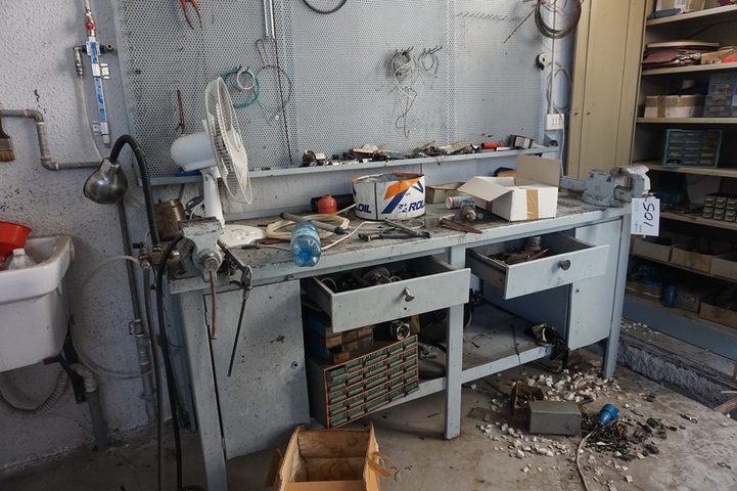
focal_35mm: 24
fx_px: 491
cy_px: 246
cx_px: 368
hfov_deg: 73.8
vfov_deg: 53.1
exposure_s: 1/160
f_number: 4
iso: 640
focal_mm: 16
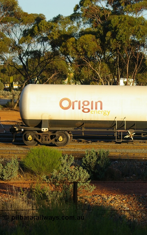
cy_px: 118
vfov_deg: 12.9
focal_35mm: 162
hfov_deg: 8.0
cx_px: 168
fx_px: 1039
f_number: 6.7
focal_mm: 70
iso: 200
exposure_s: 1/350
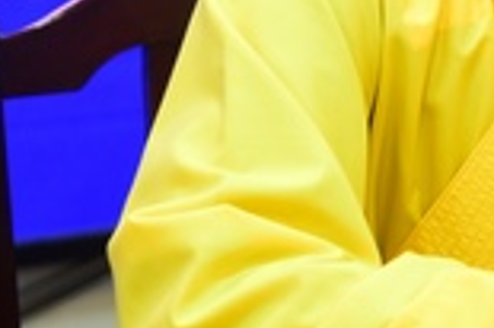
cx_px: 787
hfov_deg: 10.2
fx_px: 2646
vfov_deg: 7.0
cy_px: -175
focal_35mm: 193
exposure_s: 1/25
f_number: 4
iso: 1000
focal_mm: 46
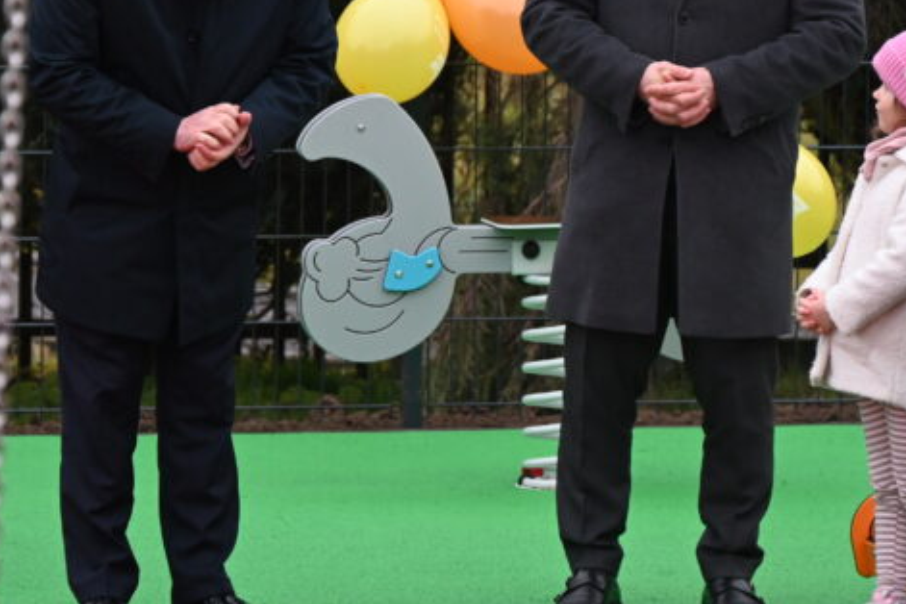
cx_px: 389
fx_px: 8757
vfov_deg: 3.9
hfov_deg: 5.9
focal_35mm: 348
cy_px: 156
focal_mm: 160
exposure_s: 1/160
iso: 2000
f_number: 6.3
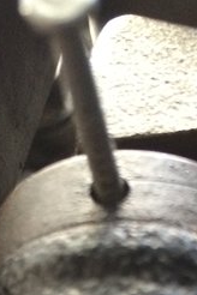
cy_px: 397
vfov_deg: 19.2
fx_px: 796
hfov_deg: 14.1
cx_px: 132
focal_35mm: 97
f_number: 2.2
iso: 250
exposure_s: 1/30
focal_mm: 4.15
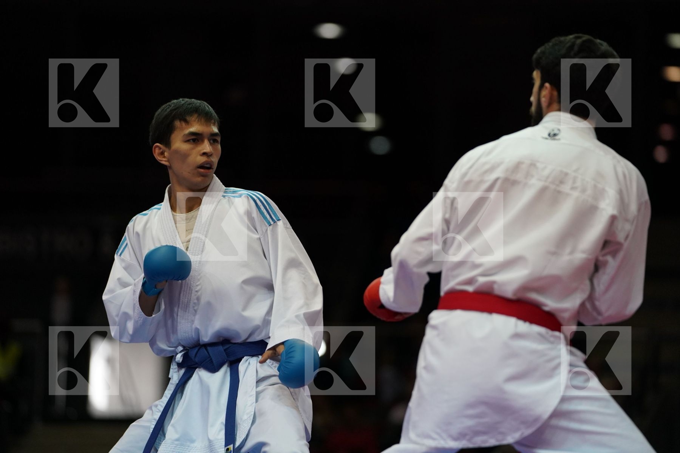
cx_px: 340
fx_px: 3268
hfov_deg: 11.9
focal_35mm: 173
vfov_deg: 7.9
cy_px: 226
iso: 2500
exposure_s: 1/1000
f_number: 2.8
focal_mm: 173
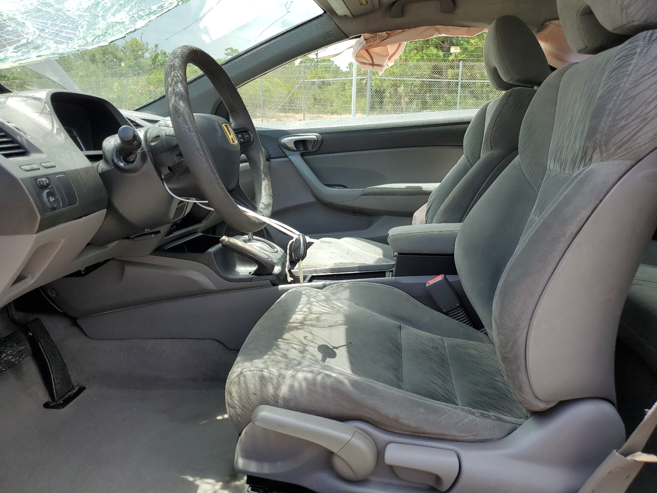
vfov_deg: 53.1
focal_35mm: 26
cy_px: 246
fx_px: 493
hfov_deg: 67.3
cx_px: 328
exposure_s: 1/833
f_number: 1.5
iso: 50
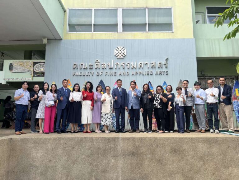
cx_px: 120
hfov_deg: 67.3
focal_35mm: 26
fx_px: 180
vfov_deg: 53.1
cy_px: 90
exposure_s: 1/1339
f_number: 1.6
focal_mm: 5.1
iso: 50
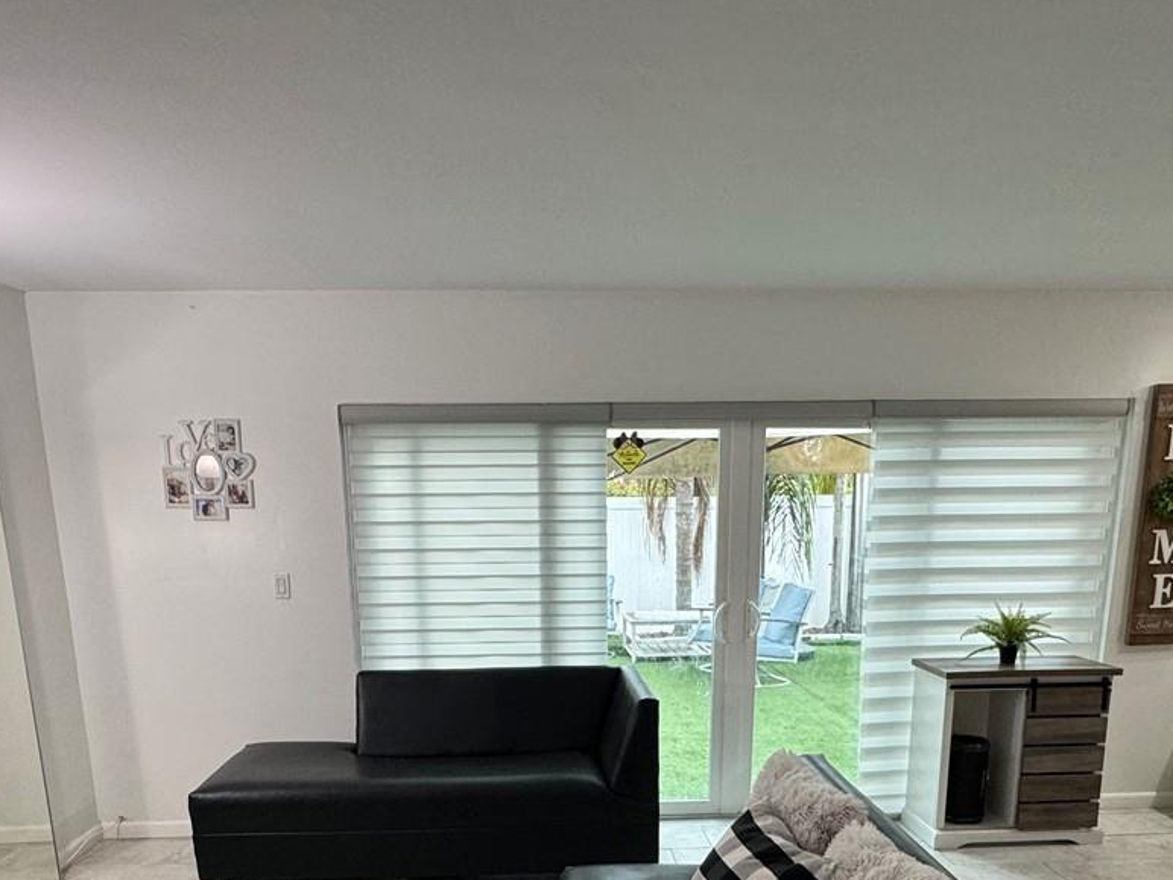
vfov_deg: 45.0
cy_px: 743
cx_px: 590
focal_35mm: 29
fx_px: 983
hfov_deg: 61.7
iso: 160
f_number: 2.2
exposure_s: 1/120
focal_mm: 2.22
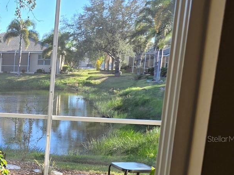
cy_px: 139
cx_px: -66
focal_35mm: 61
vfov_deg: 23.7
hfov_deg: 26.9
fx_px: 412
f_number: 1.7
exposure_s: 1/177
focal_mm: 6.3
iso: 12
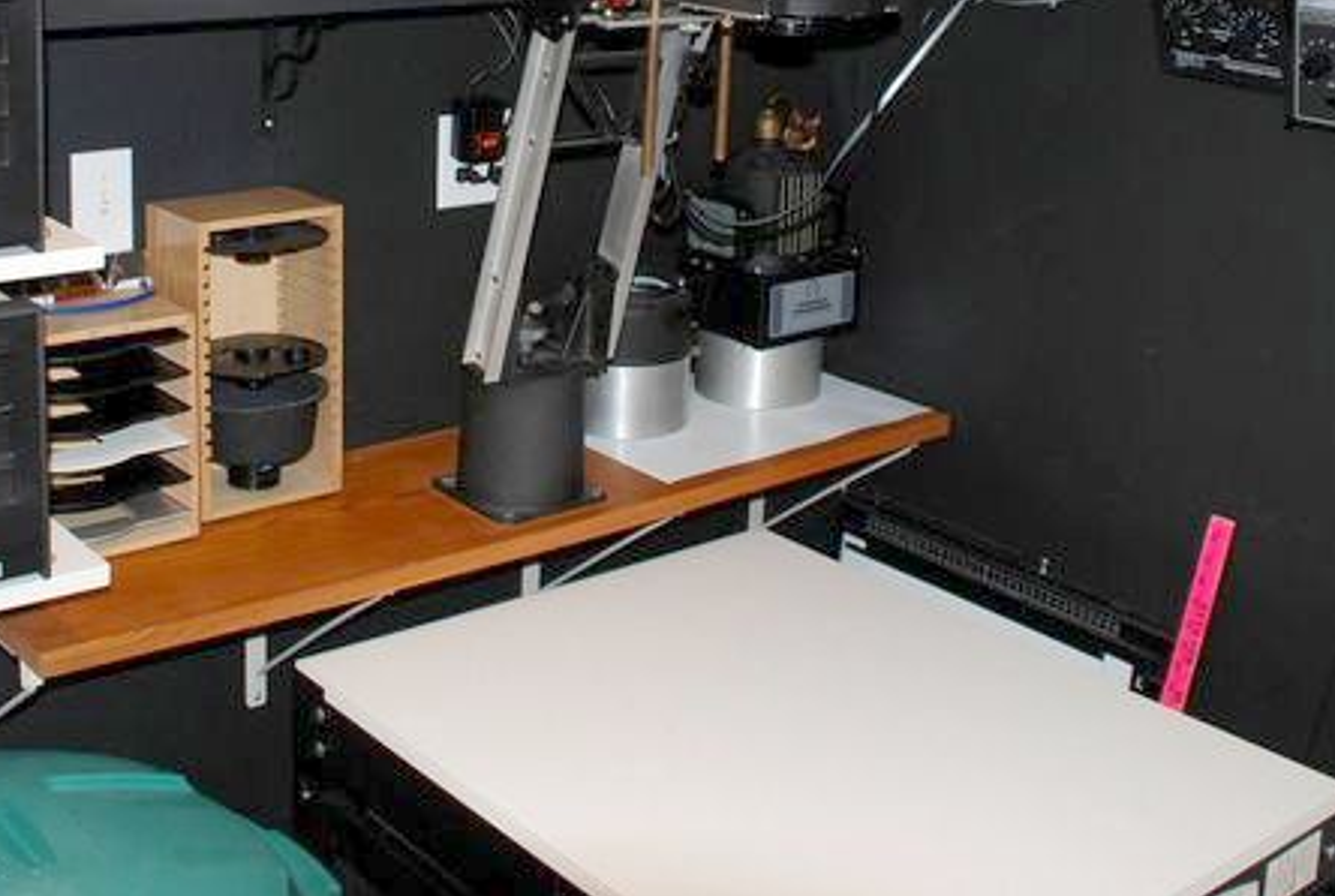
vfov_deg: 24.6
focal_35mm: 54
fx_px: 2007
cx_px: 586
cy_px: 120
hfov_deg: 36.8
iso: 160
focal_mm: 20
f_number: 3.8
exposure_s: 1/60
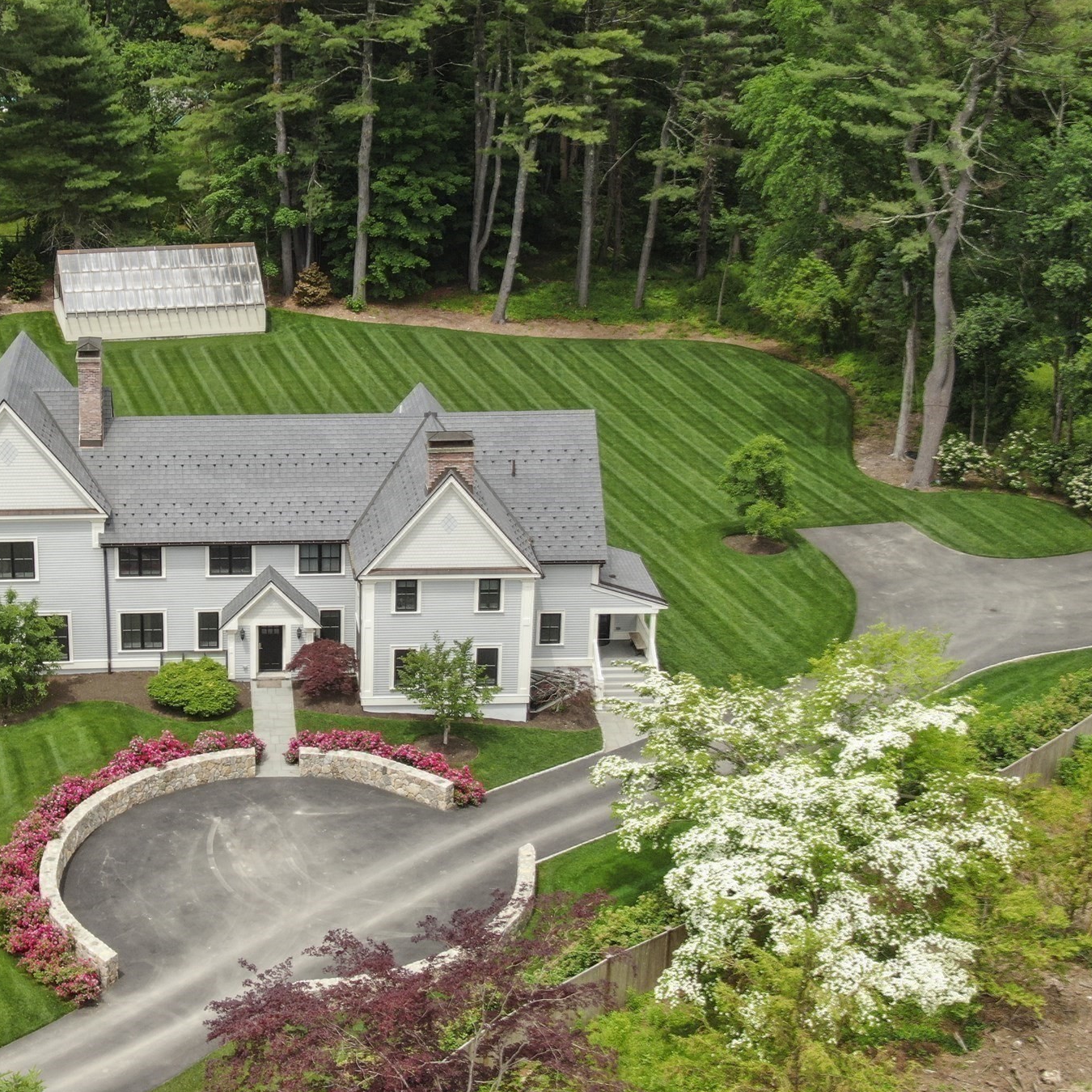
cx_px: 295
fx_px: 2106
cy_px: 500
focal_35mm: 59
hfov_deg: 28.7
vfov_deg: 29.1
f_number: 3.6
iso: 100
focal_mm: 7.71
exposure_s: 1/100
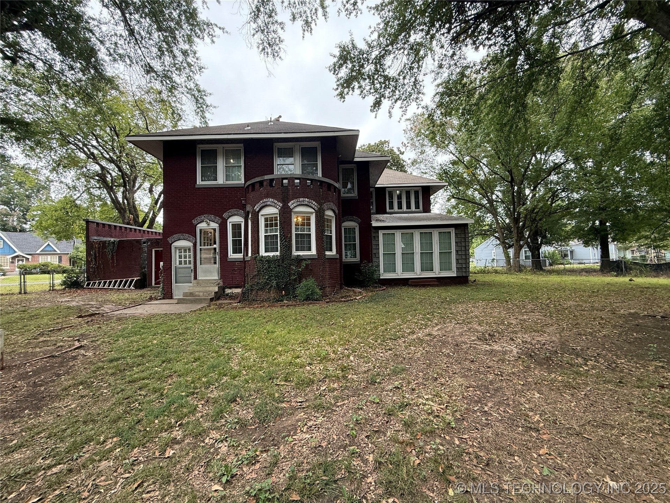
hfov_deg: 102.1
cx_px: 335
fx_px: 271
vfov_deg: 85.7
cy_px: 252
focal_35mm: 14
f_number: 2.2
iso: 160
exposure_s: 1/99
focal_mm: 2.22
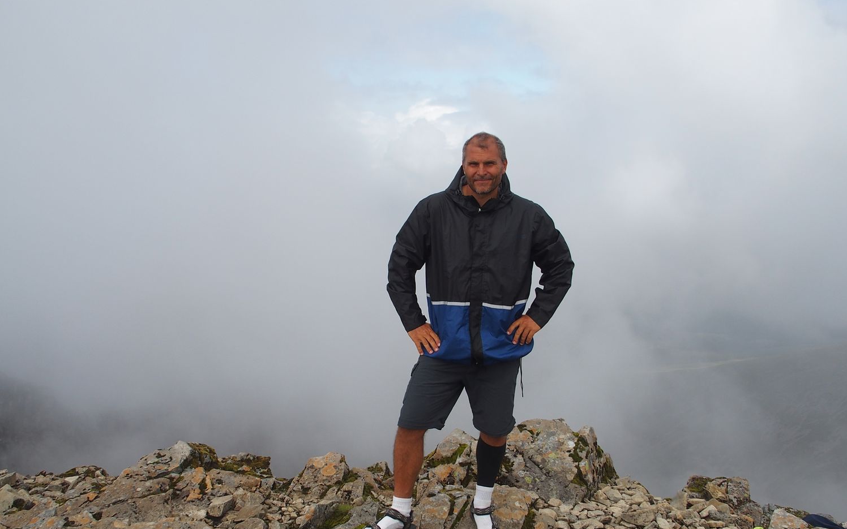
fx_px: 785
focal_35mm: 34
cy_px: 297
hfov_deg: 56.7
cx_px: 424
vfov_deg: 37.2
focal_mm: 6.7
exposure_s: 1/800
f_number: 4
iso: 100
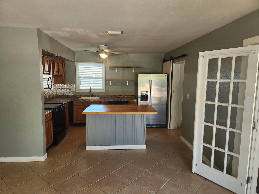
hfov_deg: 73.9
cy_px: 97
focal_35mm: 23
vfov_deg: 58.9
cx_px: 130
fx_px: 172
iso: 200
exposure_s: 1/120
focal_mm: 5.4
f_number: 1.8
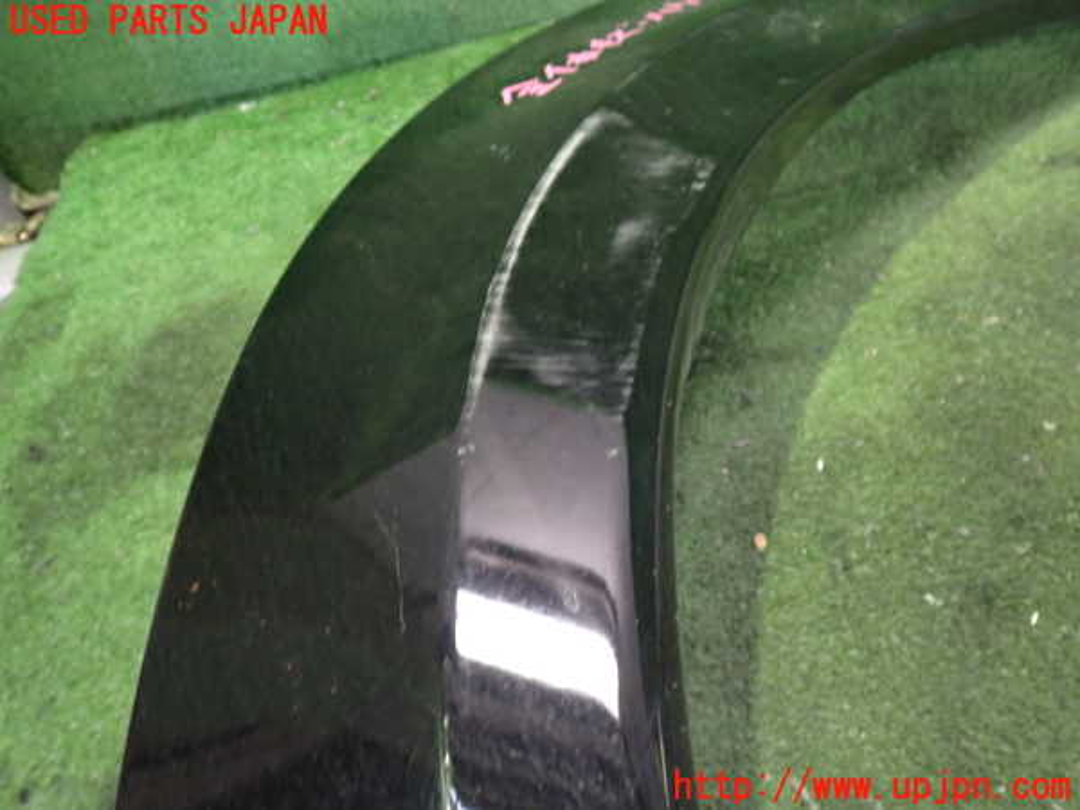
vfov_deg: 46.8
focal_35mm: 30
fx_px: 936
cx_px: 540
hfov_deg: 60.0
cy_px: 405
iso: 800
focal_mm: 5.4
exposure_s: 1/15
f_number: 2.3
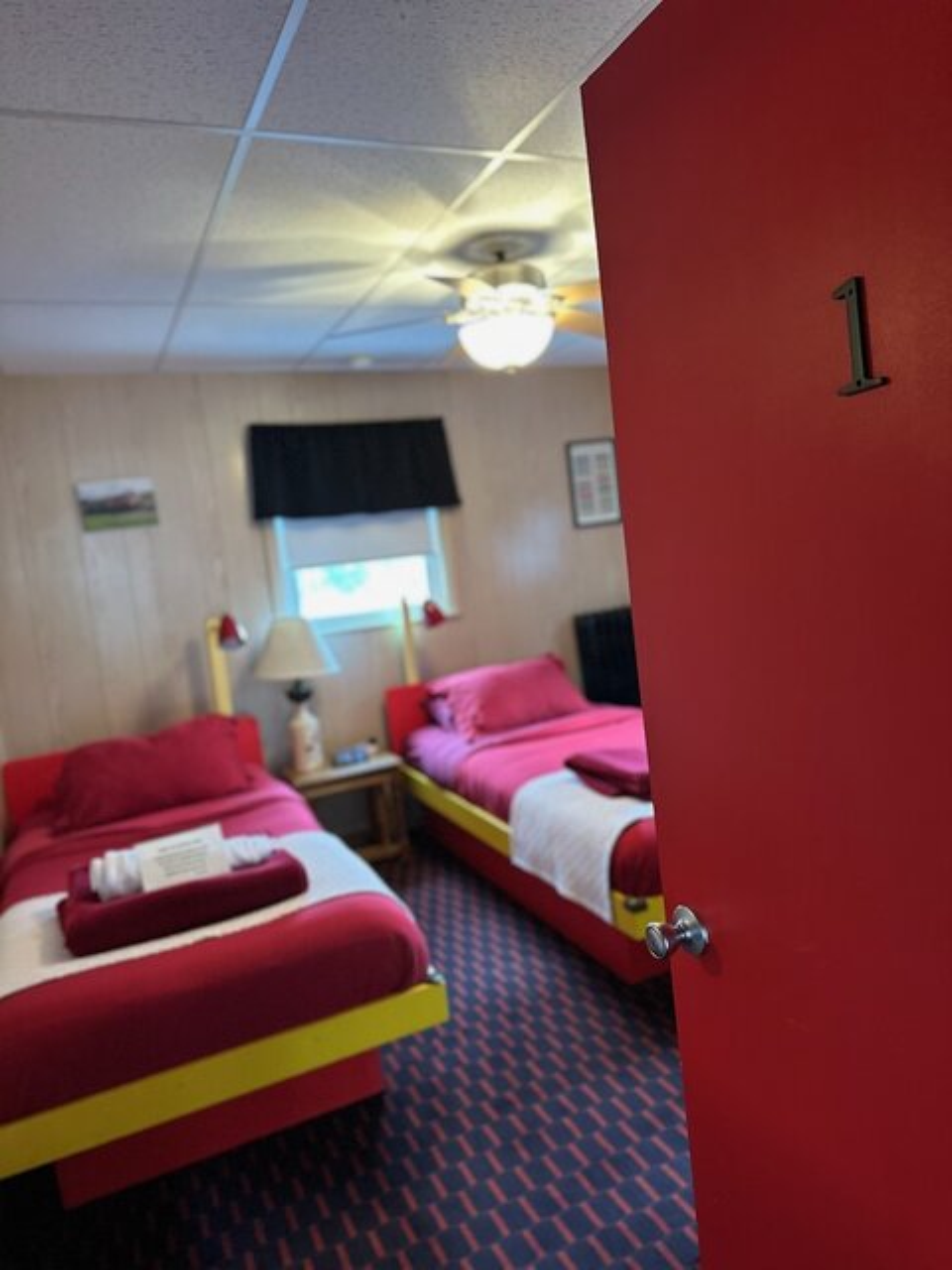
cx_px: 476
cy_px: 635
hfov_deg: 56.8
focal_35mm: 24
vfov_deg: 71.6
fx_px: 880
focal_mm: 6.86
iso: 800
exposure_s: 1/40
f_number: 1.78
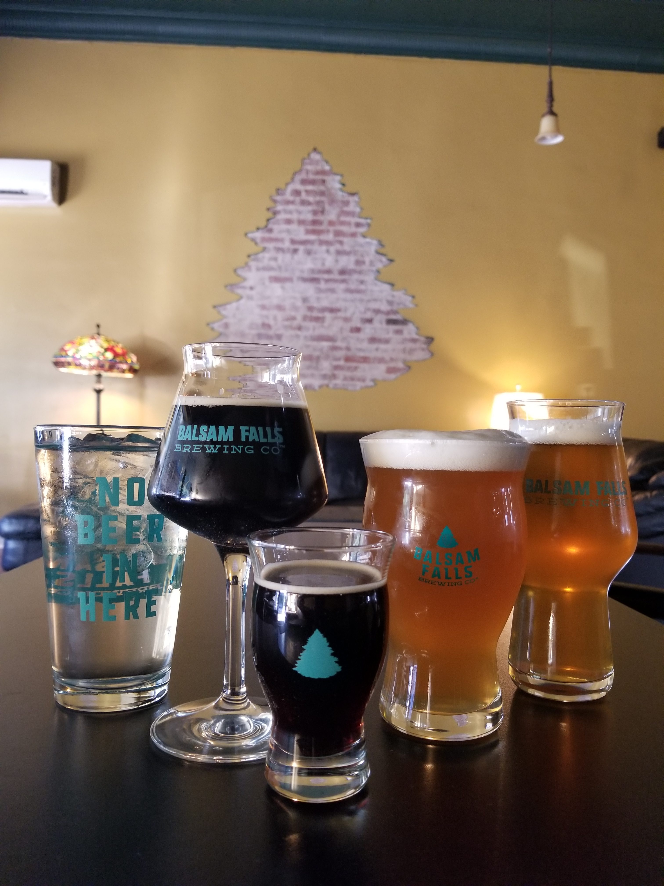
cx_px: 332
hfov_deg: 53.1
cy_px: 443
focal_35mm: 26
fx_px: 665
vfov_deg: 67.3
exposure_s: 1/30
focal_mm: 4.25
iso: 200
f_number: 1.7
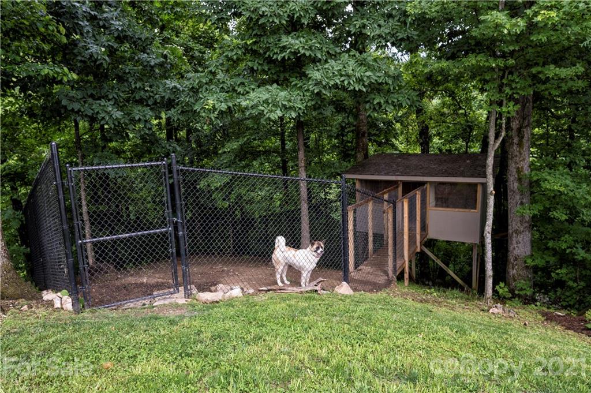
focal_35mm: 22
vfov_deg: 56.1
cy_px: 196
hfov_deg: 77.4
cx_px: 296
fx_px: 369
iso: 640
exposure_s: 1/200
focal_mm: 22.5
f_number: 8
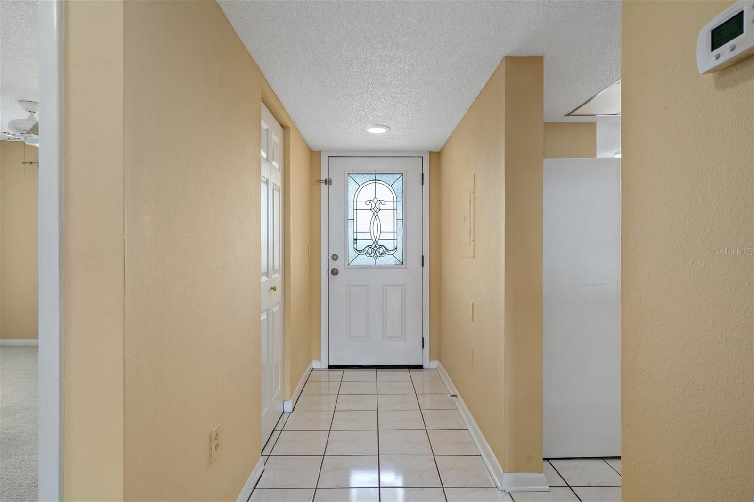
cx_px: 377
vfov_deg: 64.5
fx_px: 398
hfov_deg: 86.9
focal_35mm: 19
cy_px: 251
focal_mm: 19
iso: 320
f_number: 8
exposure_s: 1/5
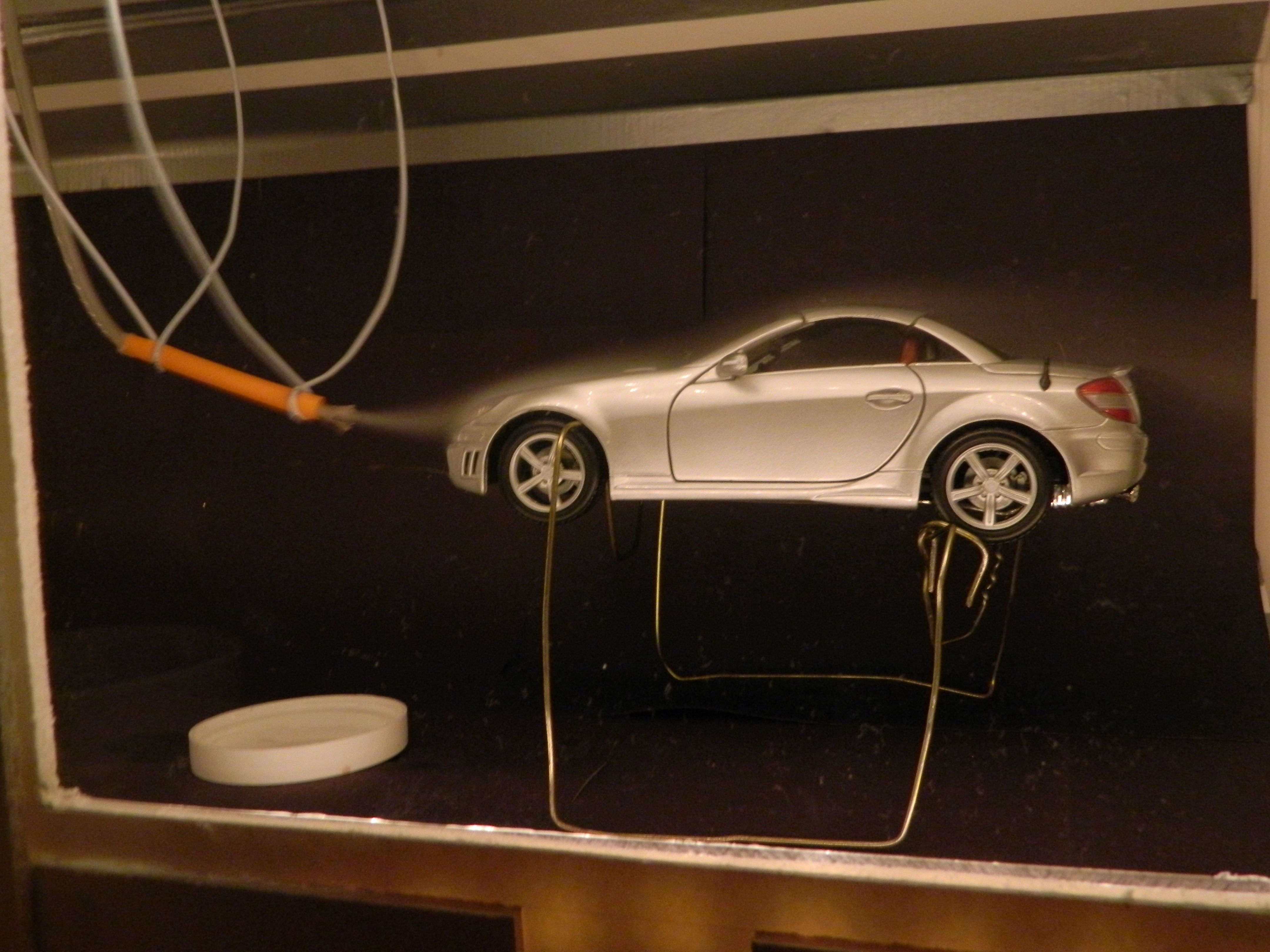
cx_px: 635
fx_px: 1137
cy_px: 476
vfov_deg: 45.4
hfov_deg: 58.4
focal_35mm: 31
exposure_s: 1/2.5
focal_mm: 5.6
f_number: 3.2
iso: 400
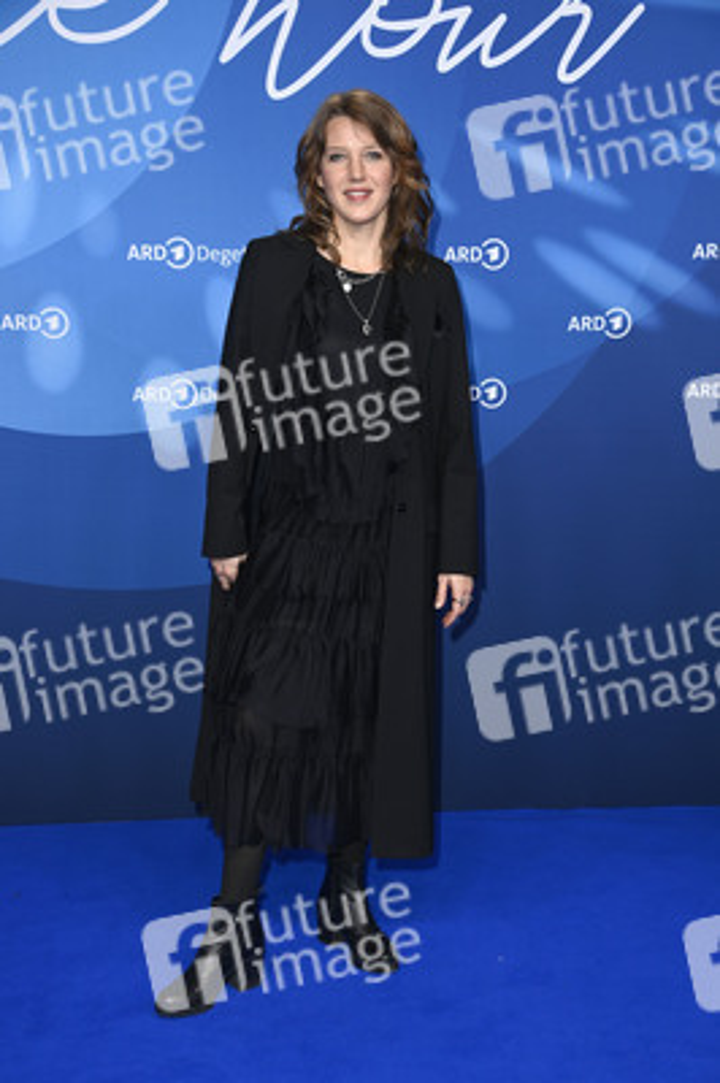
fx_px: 1743
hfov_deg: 23.3
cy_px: 542
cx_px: 360
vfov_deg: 34.5
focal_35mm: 58
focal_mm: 58
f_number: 5.6
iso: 800
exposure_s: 1/250
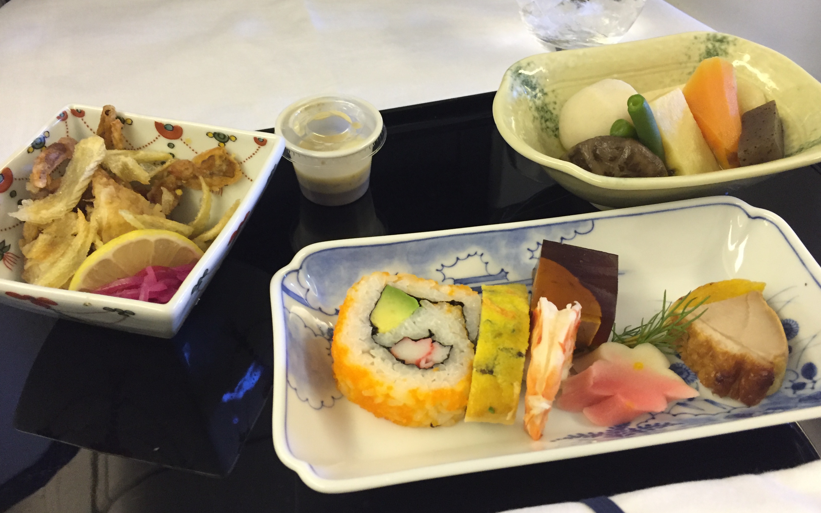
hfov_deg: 61.2
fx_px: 694
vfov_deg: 40.6
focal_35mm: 31
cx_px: 412
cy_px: 246
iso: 250
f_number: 2.2
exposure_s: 1/20
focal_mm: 4.15
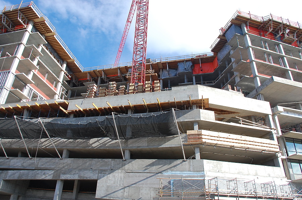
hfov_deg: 67.5
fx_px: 226
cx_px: 151
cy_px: 100
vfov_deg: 47.8
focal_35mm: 27
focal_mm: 18
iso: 400
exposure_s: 1/200
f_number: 10
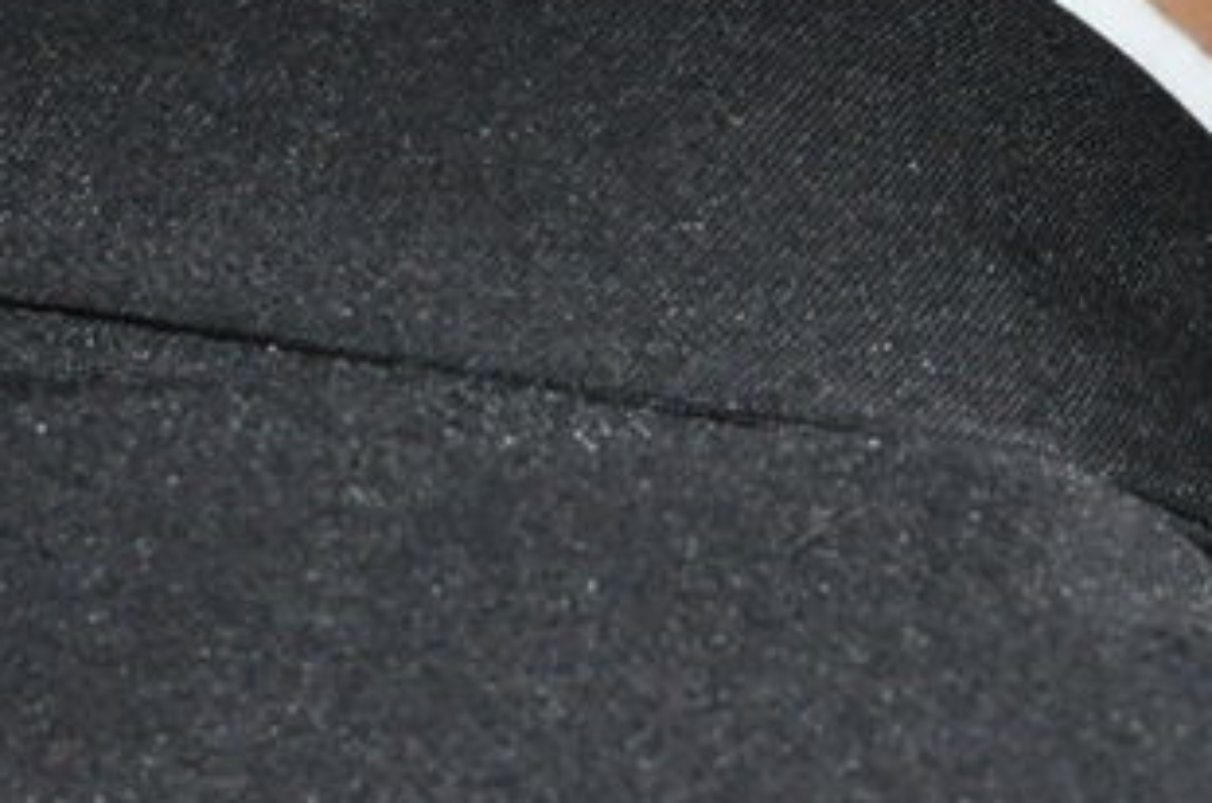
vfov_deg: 6.4
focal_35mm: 209
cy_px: -427
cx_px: 1290
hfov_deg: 9.8
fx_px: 7030
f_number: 5
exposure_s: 1/60
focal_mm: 31
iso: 2000
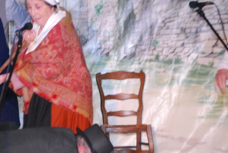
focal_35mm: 267
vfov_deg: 5.2
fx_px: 1695
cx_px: 91
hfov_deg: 7.7
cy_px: 55
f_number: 4.8
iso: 1600
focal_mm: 116
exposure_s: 1/60
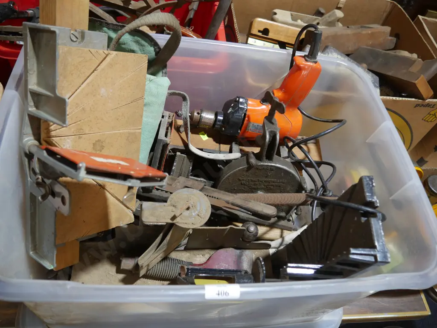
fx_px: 354
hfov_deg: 63.4
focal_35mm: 28
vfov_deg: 49.8
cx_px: 218
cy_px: 164
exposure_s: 1/60
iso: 320
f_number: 3.5
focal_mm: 14
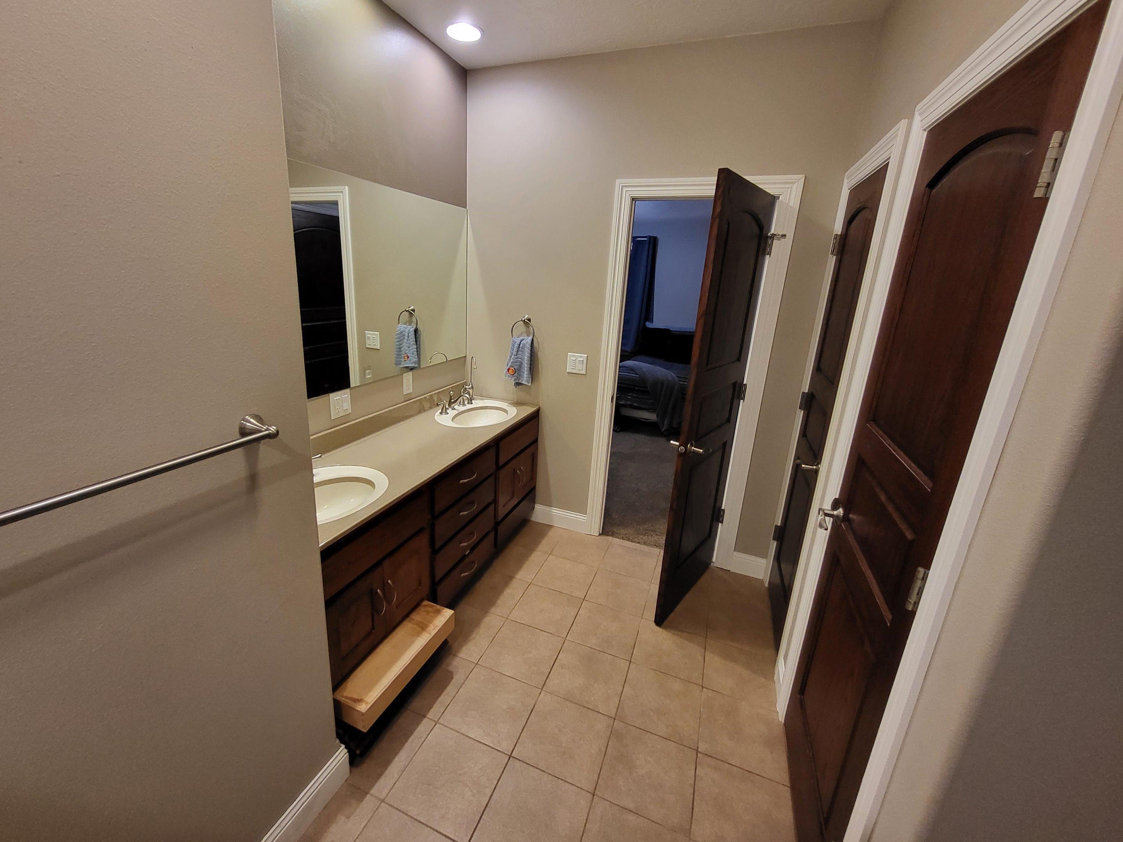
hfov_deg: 102.0
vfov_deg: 85.6
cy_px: 411
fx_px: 454
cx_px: 534
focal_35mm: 14
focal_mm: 1.74
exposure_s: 1/30
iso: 400
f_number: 2.2
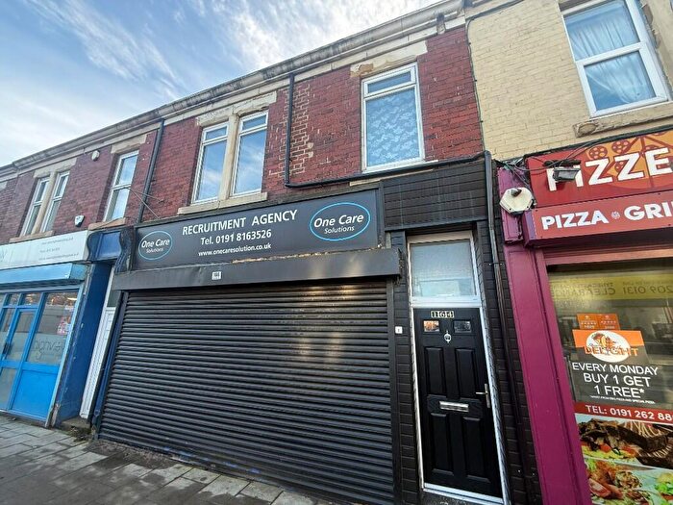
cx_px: 336
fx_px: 272
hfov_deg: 102.1
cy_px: 252
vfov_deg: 85.7
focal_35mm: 14
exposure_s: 1/99
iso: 50
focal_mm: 2.22
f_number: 2.2
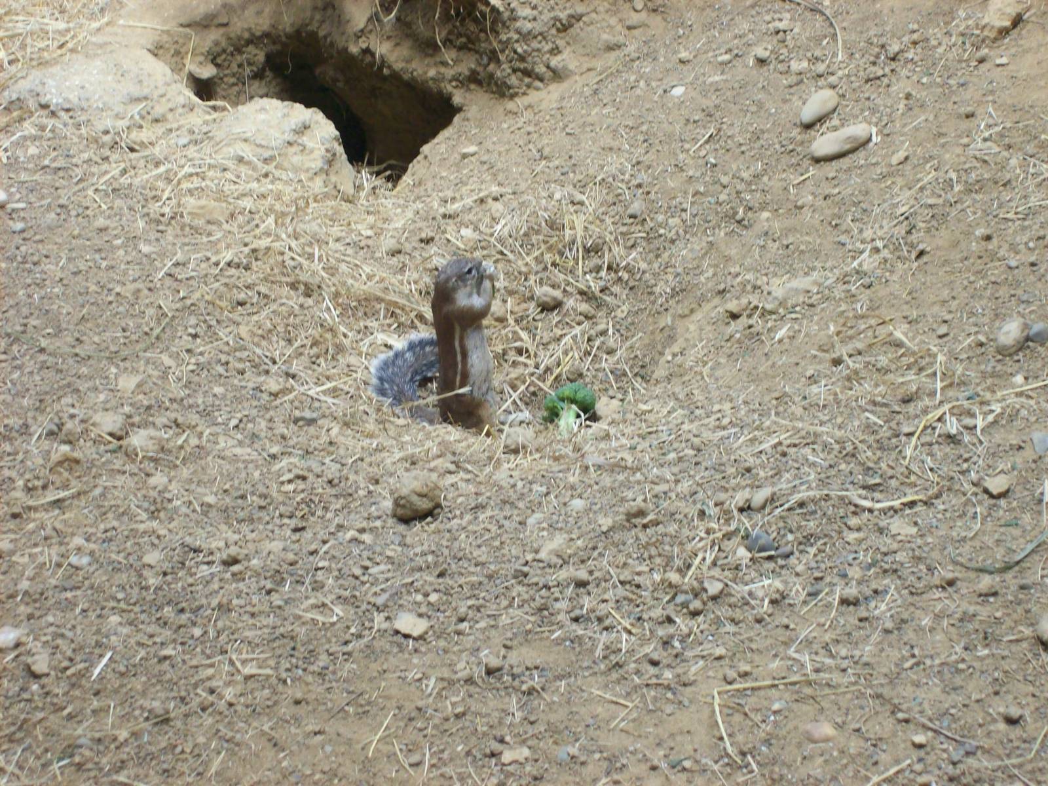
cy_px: 393
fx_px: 3270
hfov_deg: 18.2
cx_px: 524
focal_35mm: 108
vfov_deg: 13.7
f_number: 4.8
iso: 160
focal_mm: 18
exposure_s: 1/57.2
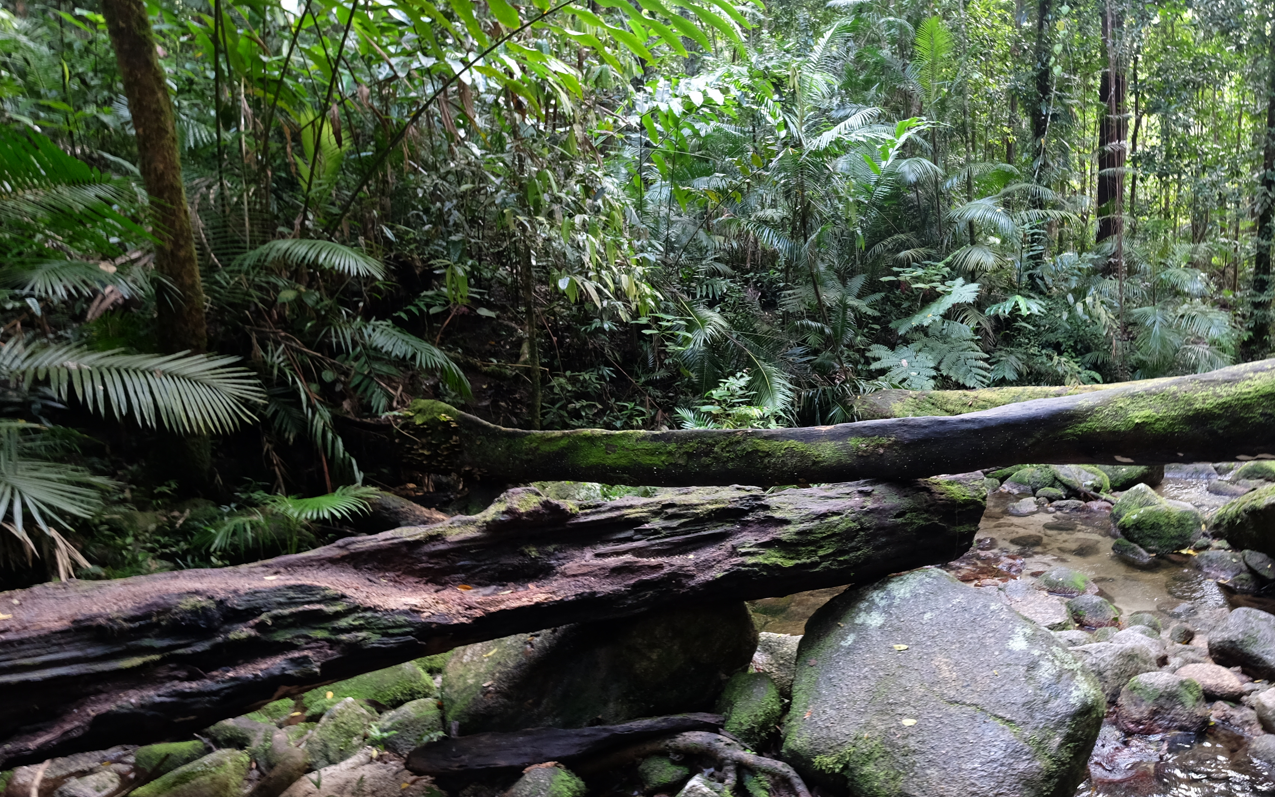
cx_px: 898
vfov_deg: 55.0
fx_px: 764
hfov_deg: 75.9
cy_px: 417
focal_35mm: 22
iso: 800
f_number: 4
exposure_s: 1/26
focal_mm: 10
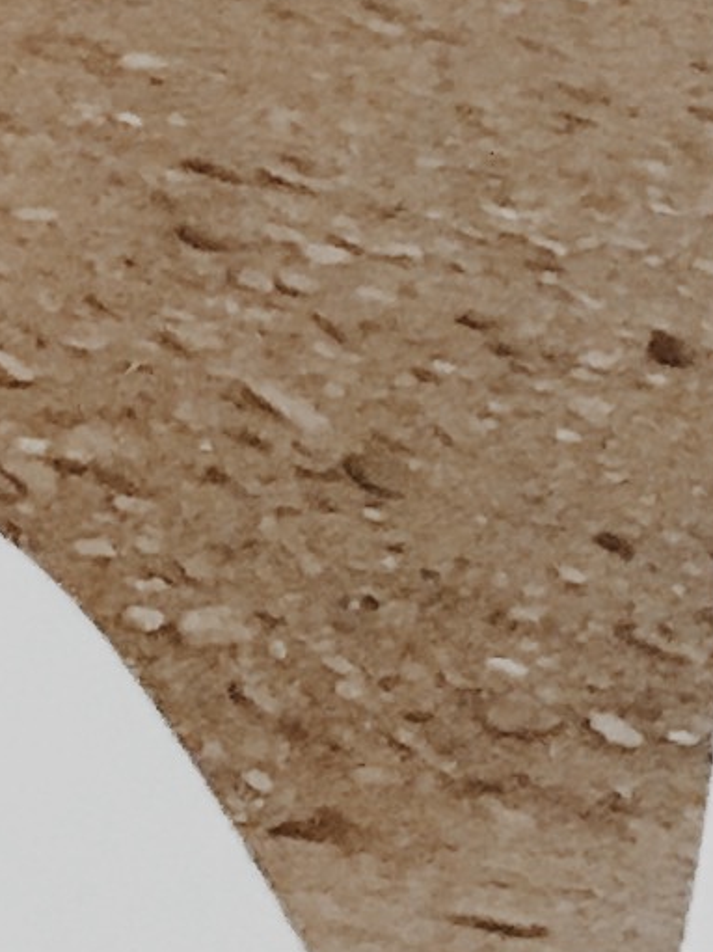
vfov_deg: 7.9
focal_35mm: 229
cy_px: -1414
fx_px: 6292
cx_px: 216
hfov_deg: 6.5
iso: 200
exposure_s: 1/17
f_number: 2.2
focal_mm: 4.15
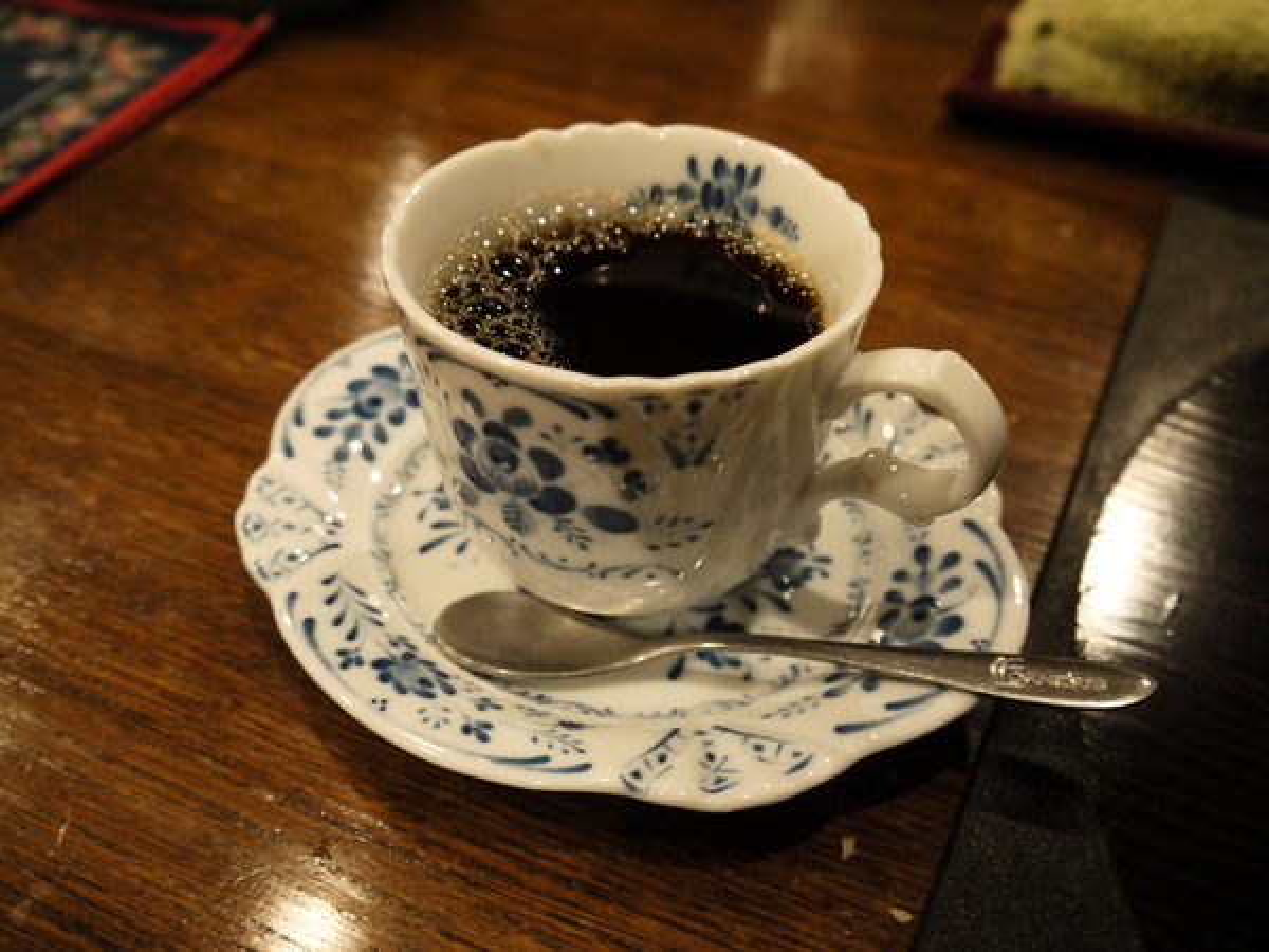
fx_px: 1246
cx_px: 634
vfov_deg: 41.8
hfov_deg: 54.0
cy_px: 476
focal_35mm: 34
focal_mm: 17
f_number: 4
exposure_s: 1/10
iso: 400
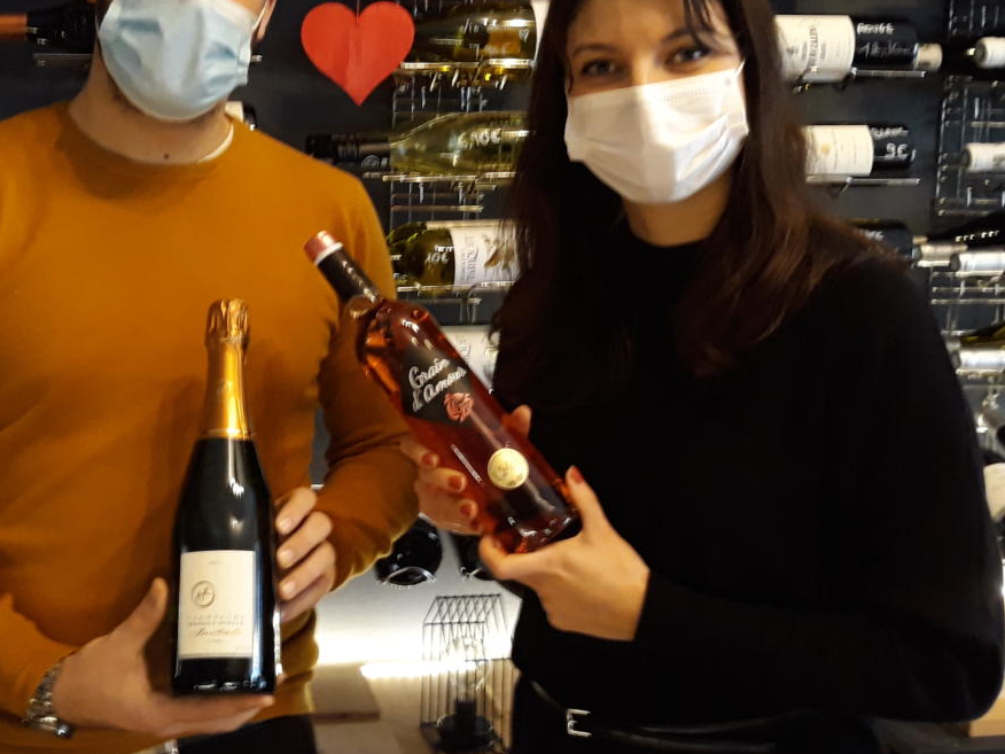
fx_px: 1074
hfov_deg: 49.5
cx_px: 355
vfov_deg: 38.5
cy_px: 301
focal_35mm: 37
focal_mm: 3.71
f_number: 1.7
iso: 250
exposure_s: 1/25
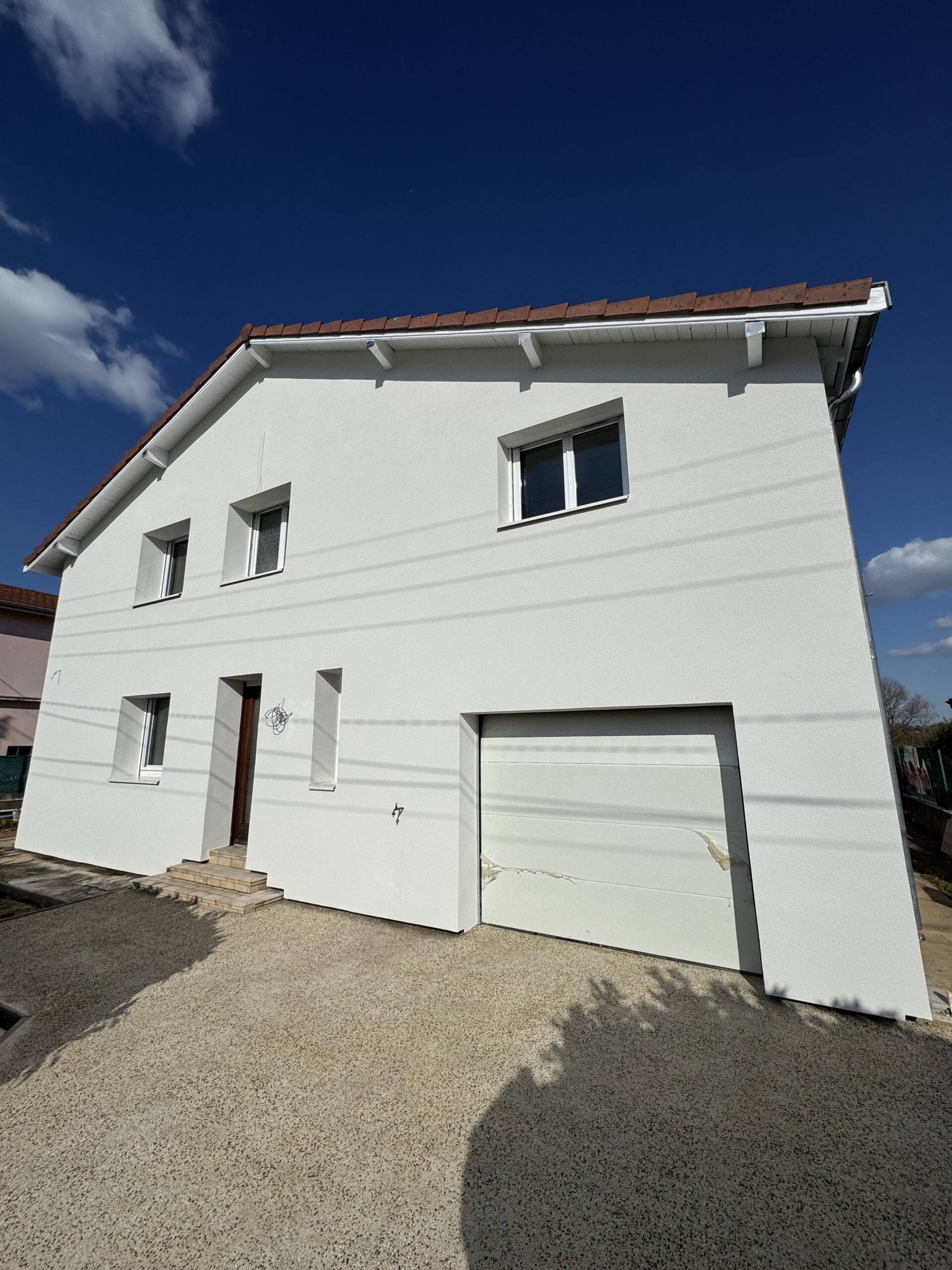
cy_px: 635
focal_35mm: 14
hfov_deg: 85.7
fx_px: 513
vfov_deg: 102.1
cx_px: 476
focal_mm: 2.22
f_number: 2.2
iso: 32
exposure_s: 1/7299
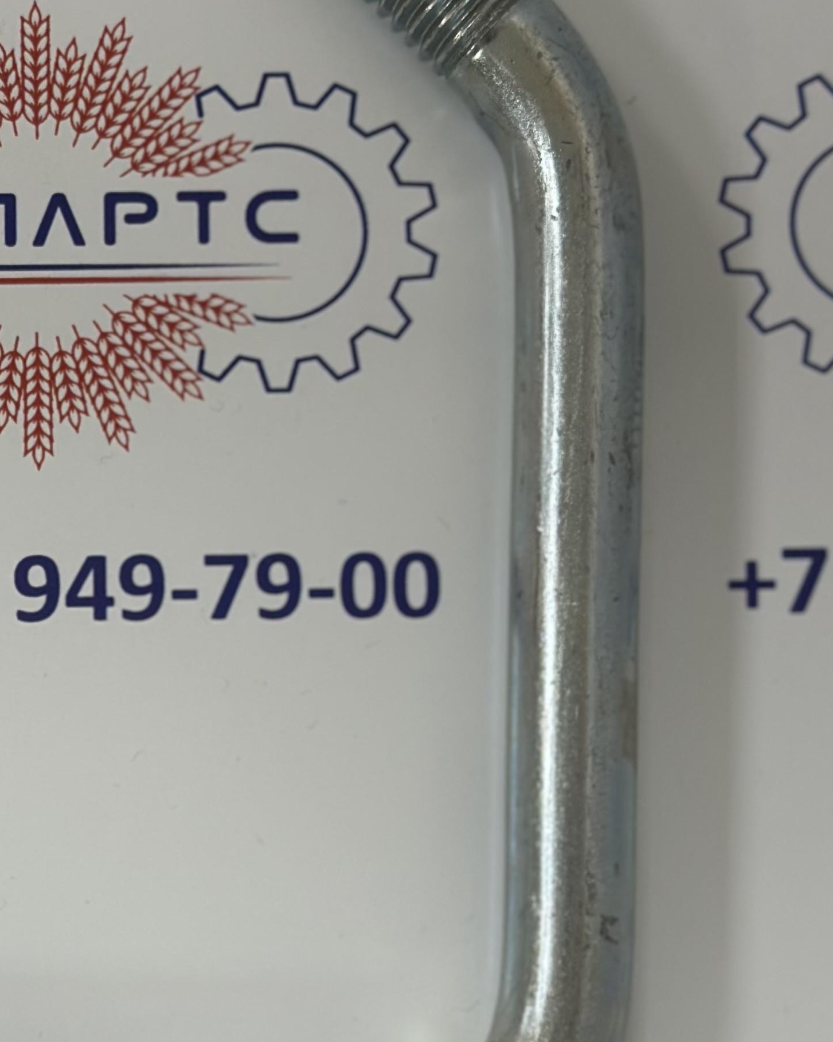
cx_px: -17
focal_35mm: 104
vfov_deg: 18.4
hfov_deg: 14.6
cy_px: 743
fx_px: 3205
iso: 80
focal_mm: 6.86
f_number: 1.78
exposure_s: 1/100
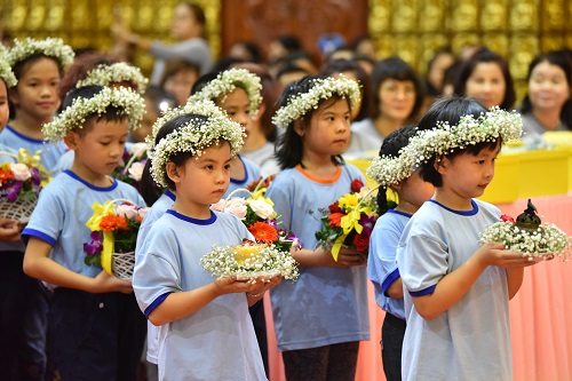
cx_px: 286
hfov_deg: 15.2
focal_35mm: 135
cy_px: 190
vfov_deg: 10.2
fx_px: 2144
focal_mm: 135
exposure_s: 1/200
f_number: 2.8
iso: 3200
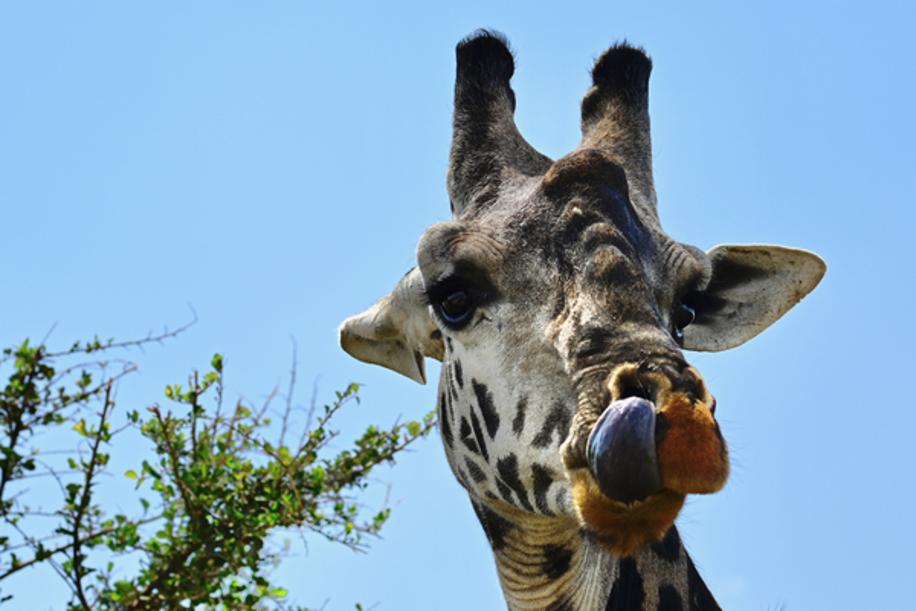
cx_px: 458
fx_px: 2544
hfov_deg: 20.4
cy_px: 306
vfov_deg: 13.7
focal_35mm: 100
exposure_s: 1/250
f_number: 4.5
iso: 100
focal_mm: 100
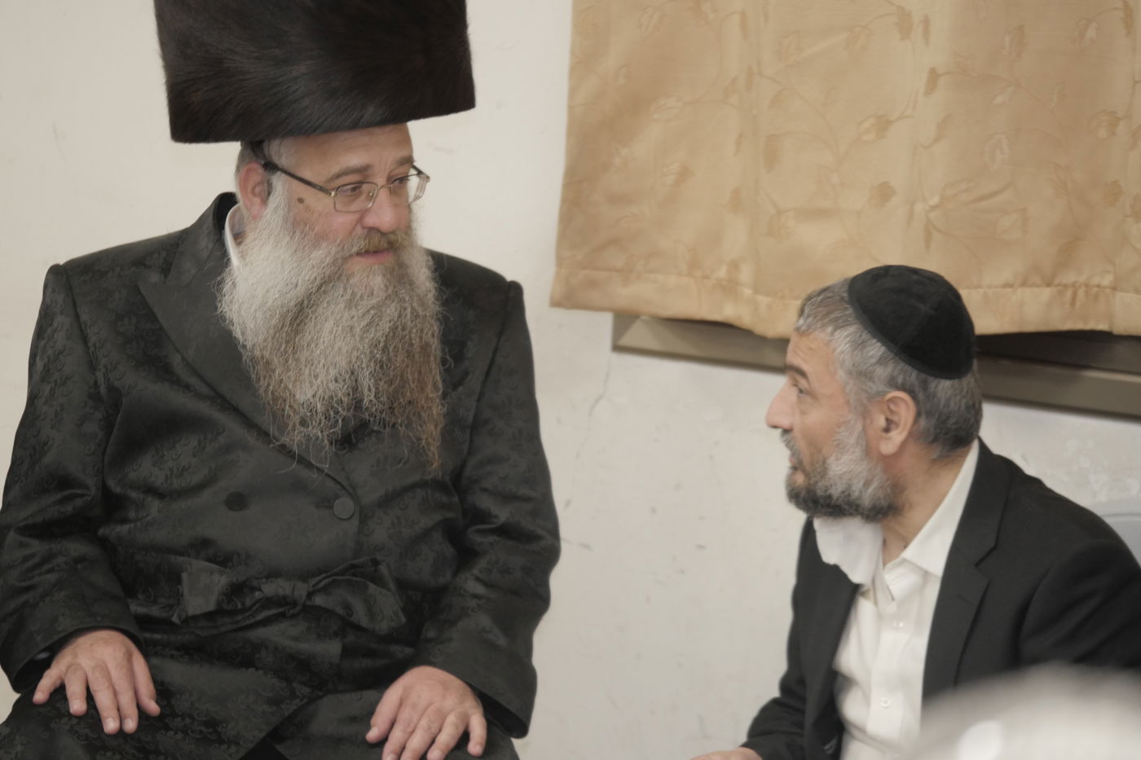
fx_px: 6560
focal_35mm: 207
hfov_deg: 9.9
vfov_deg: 6.6
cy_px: 380
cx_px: 570
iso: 1000
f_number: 2.8
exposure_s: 1/160
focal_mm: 100
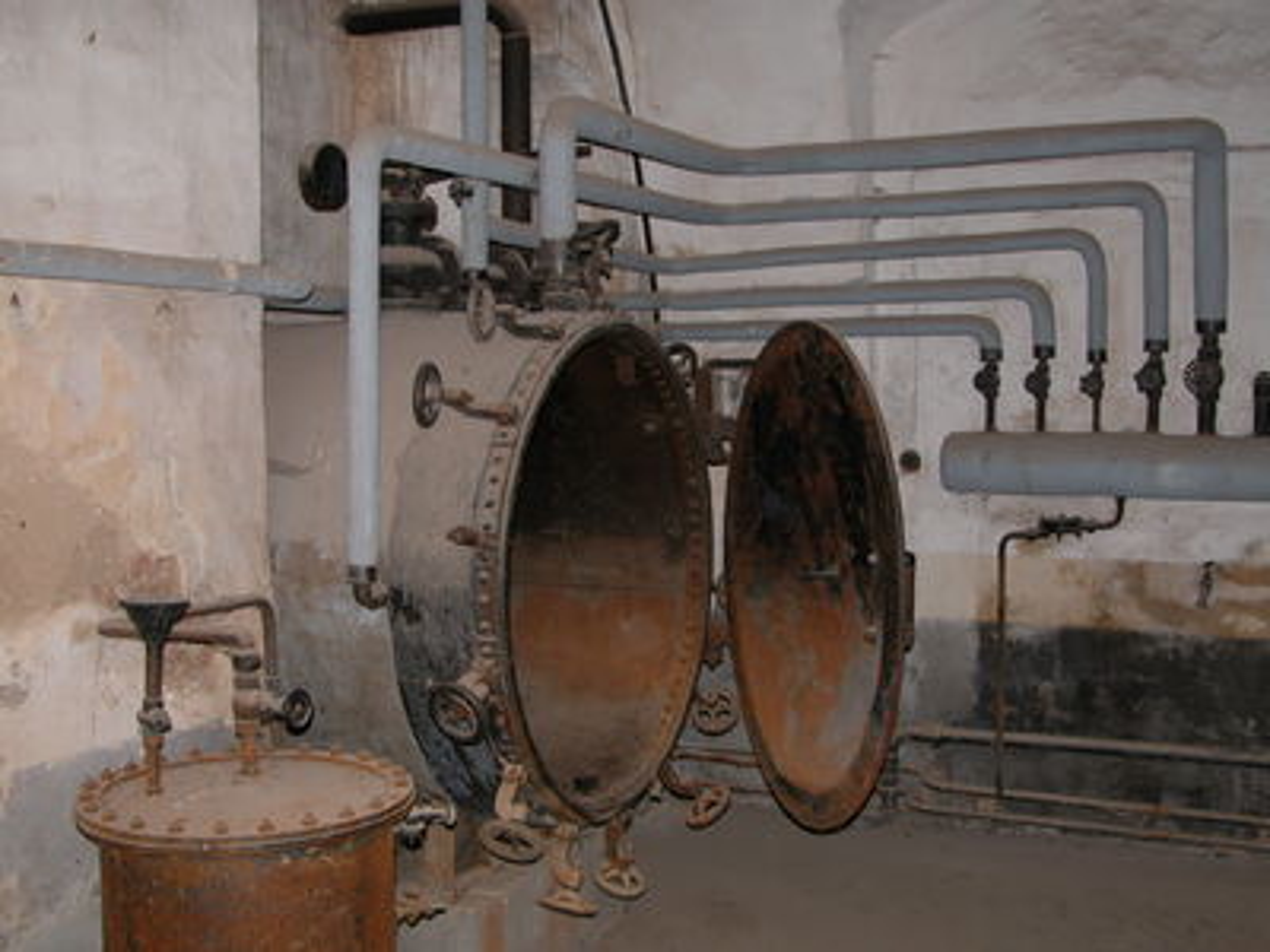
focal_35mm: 42
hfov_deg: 44.8
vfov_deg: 34.3
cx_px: 635
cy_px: 476
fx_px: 1541
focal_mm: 10.7
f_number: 2.9
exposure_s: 1/60
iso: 100
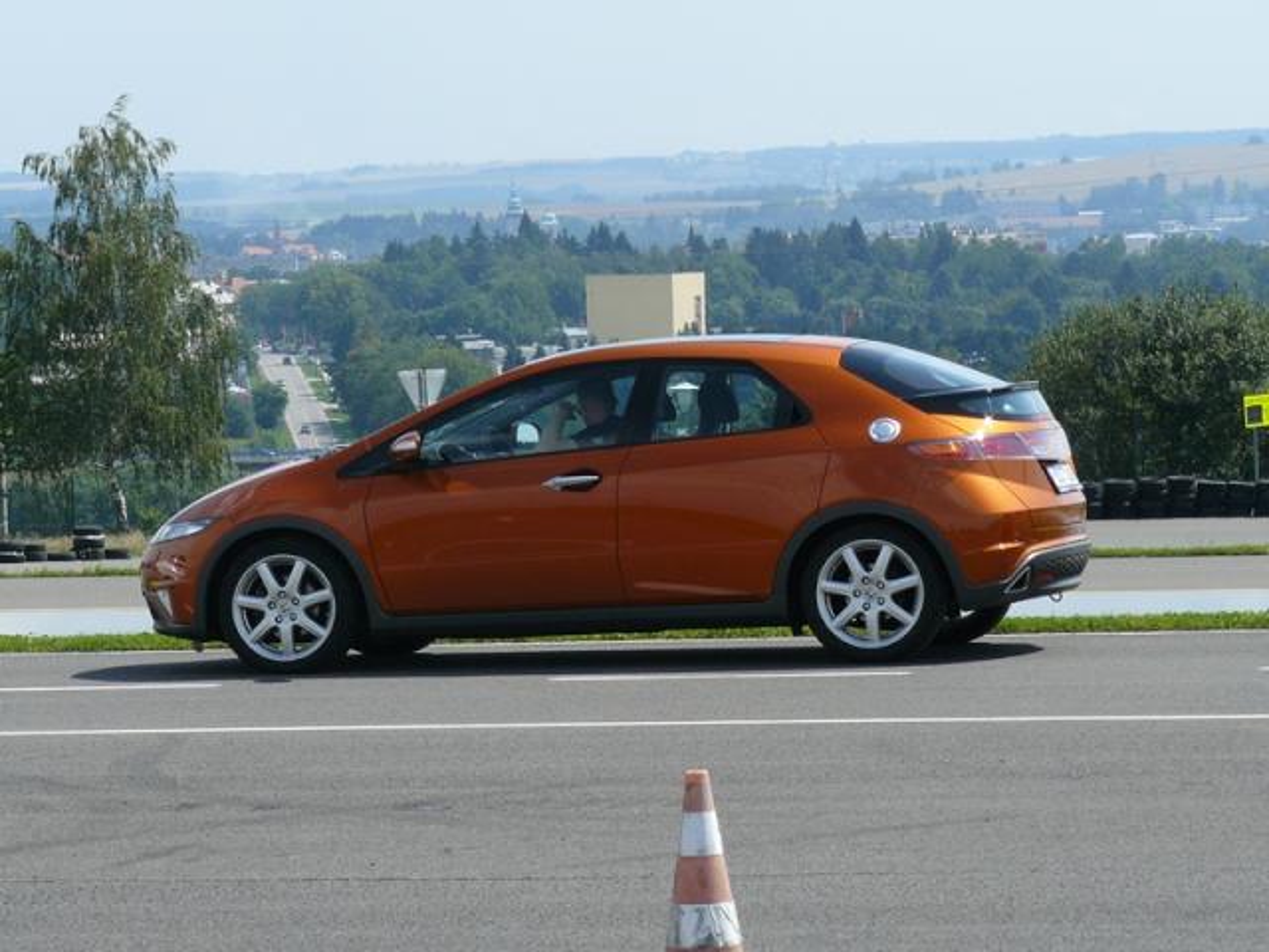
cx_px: 634
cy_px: 476
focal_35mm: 193
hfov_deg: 10.2
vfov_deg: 7.7
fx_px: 7075
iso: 100
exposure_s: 1/400
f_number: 5.6
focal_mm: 26.8
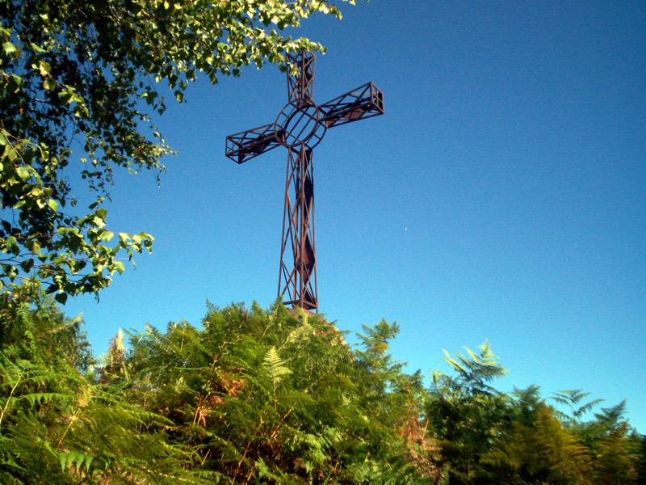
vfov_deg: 39.7
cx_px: 323
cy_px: 242
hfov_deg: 51.4
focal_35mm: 36
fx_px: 672
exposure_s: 1/897
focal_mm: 5.9
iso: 100
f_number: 4.5
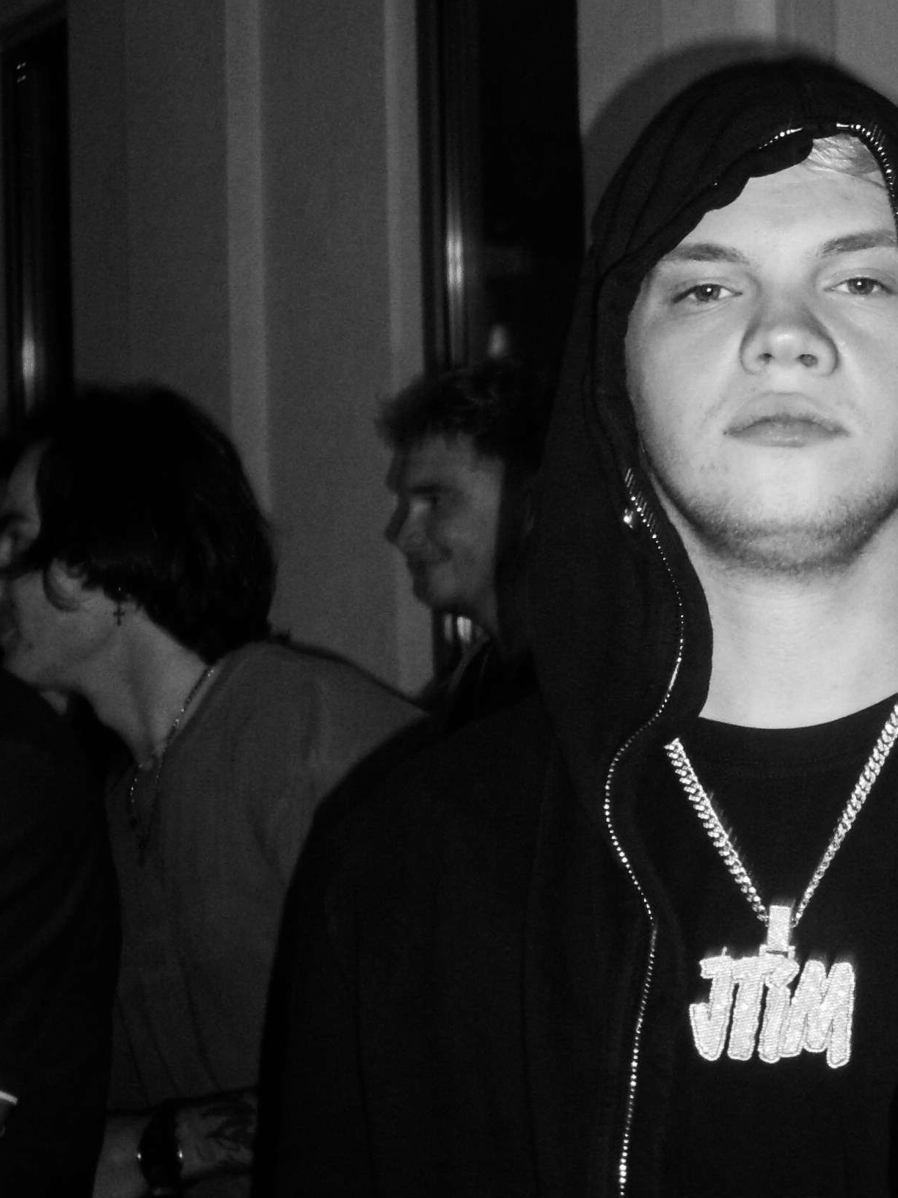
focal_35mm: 76
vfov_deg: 25.7
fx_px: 2629
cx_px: 855
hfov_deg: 19.0
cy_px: 631
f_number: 2.8
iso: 100
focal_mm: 6.3
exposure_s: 1/45
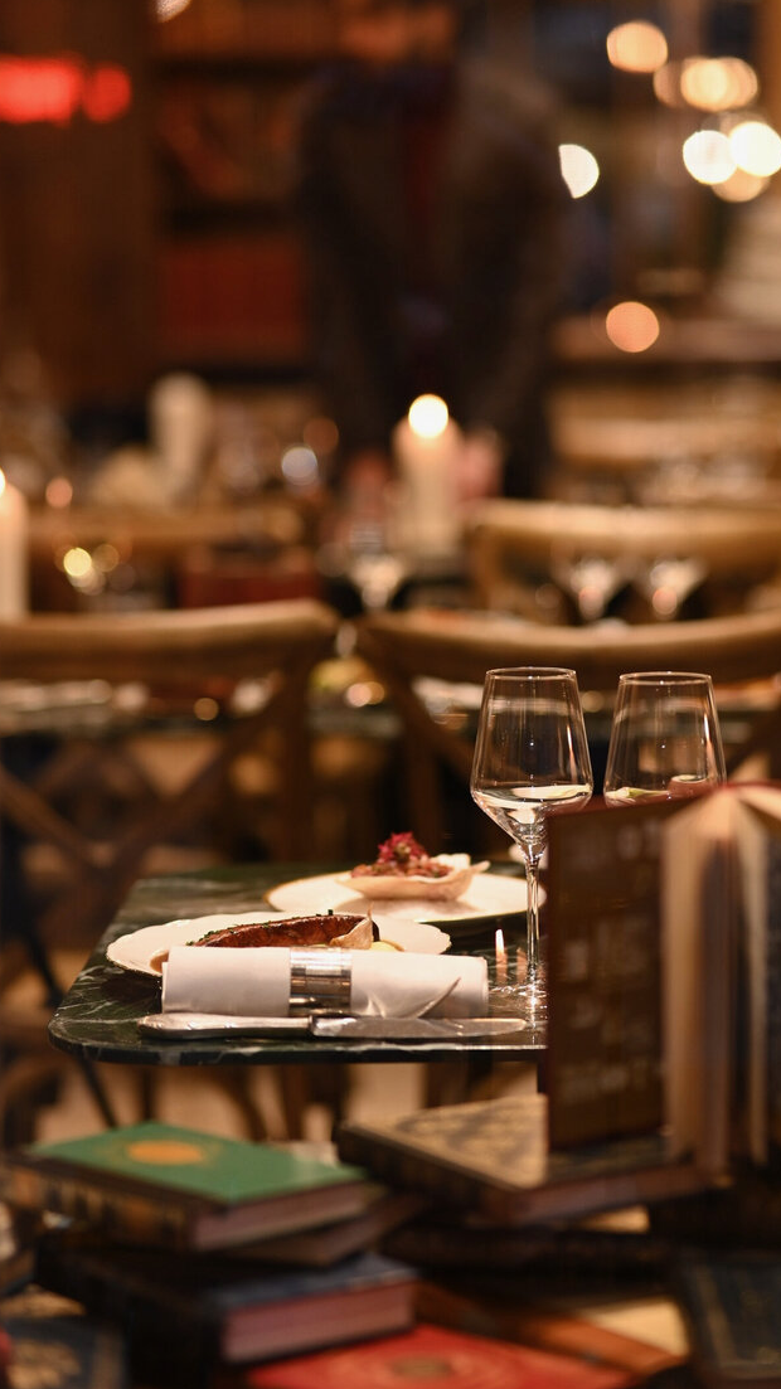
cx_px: 495
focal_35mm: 97
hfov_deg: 12.5
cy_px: 719
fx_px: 3573
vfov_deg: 22.0
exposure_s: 1/80
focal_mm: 85
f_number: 1.8
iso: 400
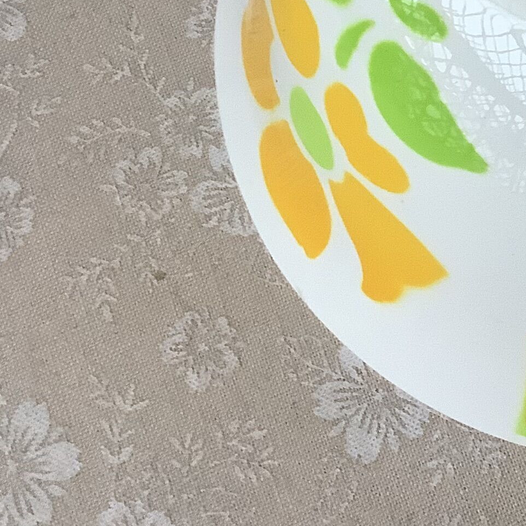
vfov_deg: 18.1
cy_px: -27
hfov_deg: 17.9
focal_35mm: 93
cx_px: 612
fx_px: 1599
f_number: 2.4
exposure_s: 1/50
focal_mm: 3.3
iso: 250
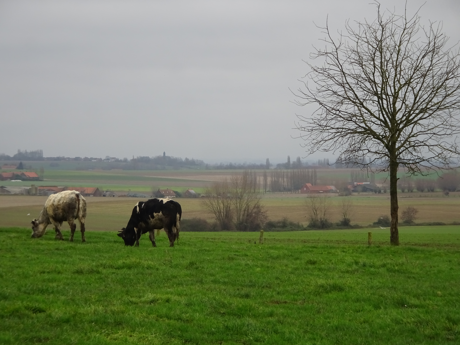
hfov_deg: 13.8
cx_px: 230
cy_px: 172
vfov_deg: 10.4
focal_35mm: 143
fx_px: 1900
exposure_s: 1/160
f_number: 5.6
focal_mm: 24.36
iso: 200
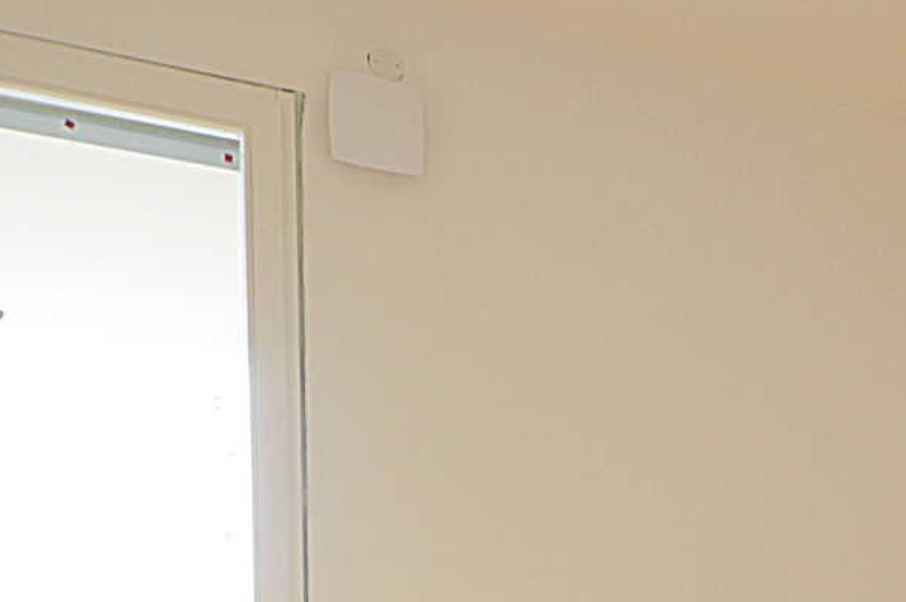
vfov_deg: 18.6
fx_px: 1634
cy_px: 890
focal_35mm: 65
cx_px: 996
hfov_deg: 28.2
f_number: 13
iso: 110
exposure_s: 1/13
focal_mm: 10
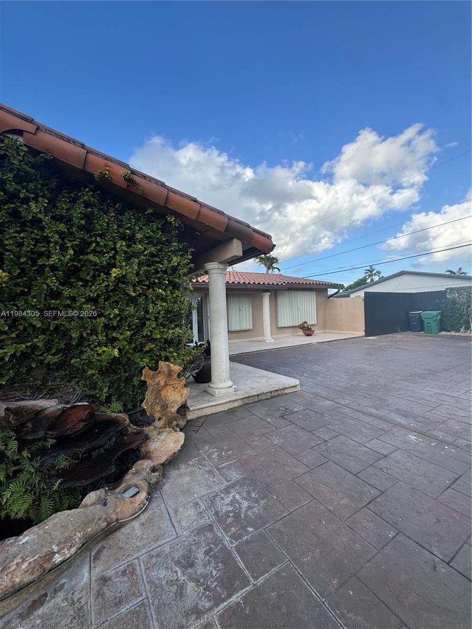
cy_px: 314
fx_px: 255
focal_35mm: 14
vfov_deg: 102.1
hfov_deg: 85.7
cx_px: 236
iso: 50
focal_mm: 2.22
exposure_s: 1/804
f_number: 2.2
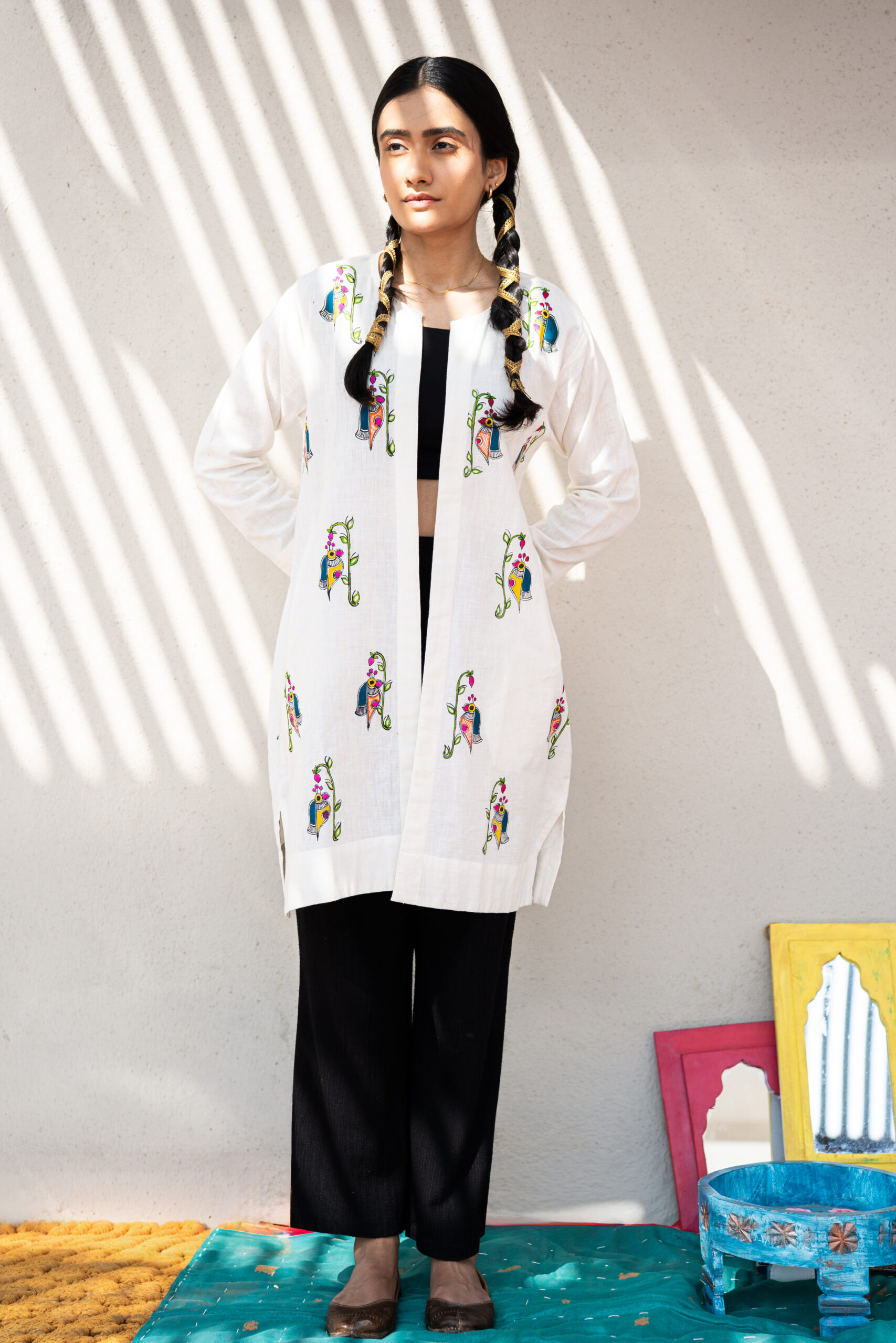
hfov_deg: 18.2
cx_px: 448
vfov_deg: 27.0
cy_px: 672
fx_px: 2799
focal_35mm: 75
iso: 160
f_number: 3.5
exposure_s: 1/400
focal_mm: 75
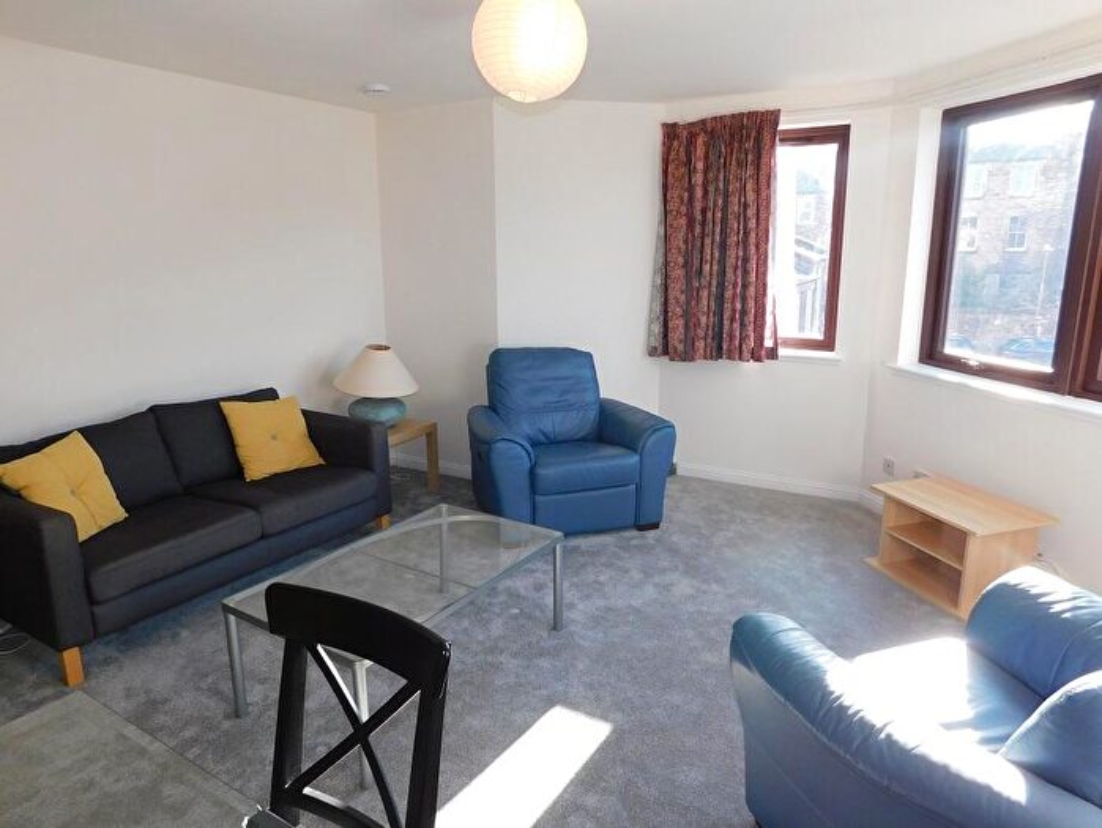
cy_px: 414
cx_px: 551
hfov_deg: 73.9
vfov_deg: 58.9
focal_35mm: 23
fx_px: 733
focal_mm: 4
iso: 125
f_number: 3
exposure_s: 1/80
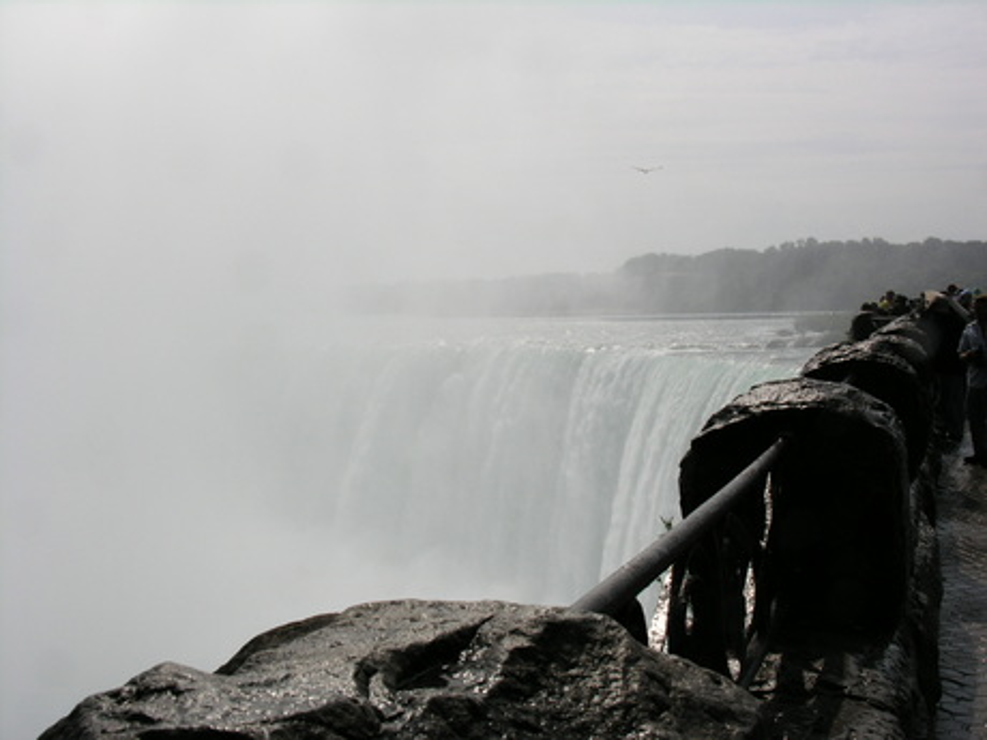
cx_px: 494
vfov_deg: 29.1
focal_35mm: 50
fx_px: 1426
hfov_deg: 38.2
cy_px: 370
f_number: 7.8
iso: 50
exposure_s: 1/404
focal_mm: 12.7
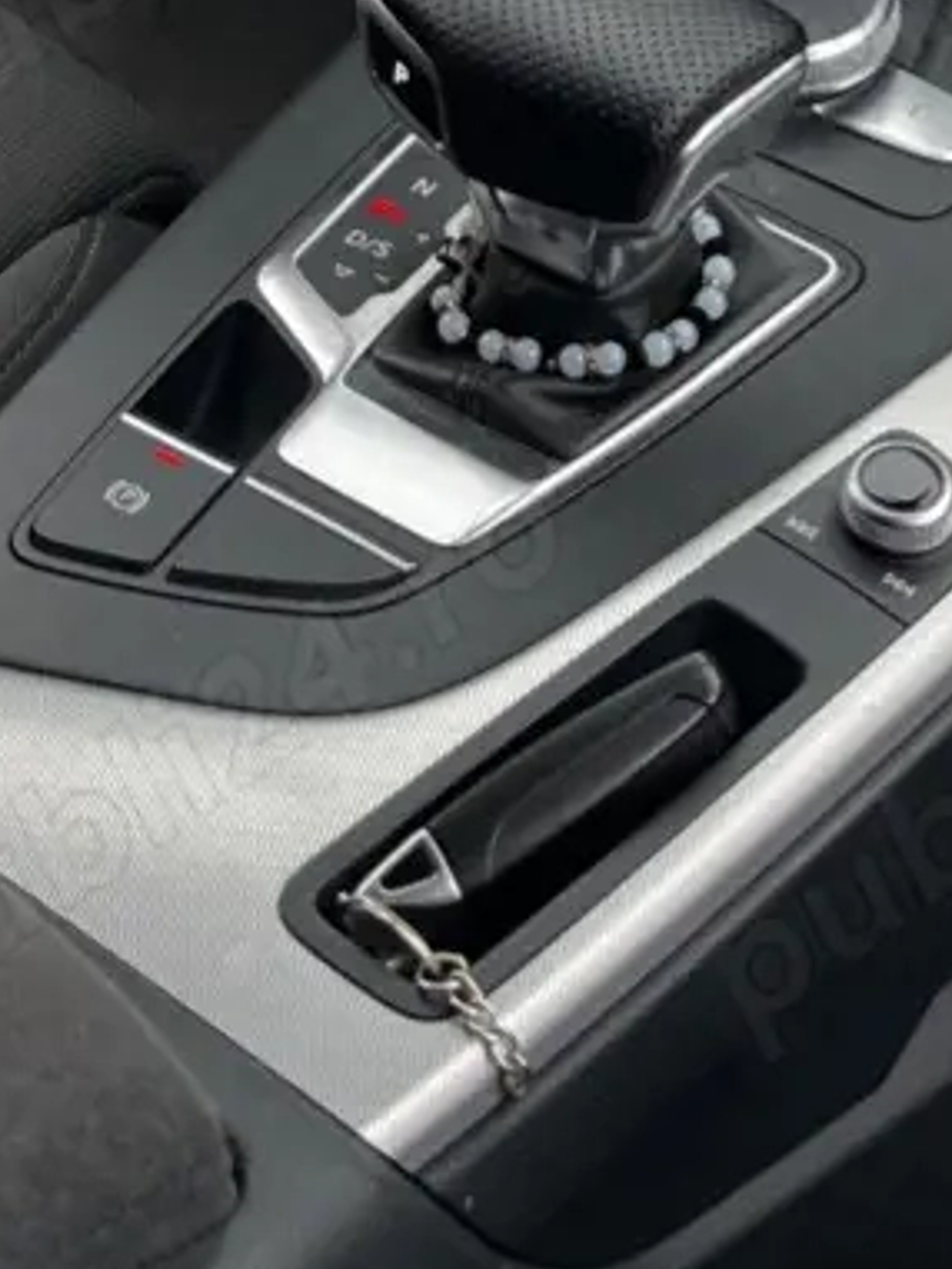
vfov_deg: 18.2
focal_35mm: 91
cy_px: -843
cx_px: 423
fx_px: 3335
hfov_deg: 16.2
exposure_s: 1/98
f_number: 1.6
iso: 50
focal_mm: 5.1
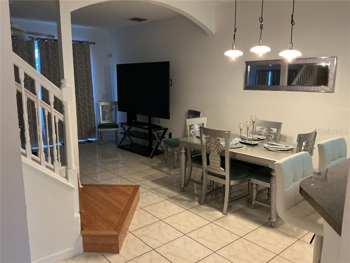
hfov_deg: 61.7
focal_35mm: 29
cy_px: 132
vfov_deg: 48.2
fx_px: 293
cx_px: 175
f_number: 1.8
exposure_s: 1/40
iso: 250
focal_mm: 3
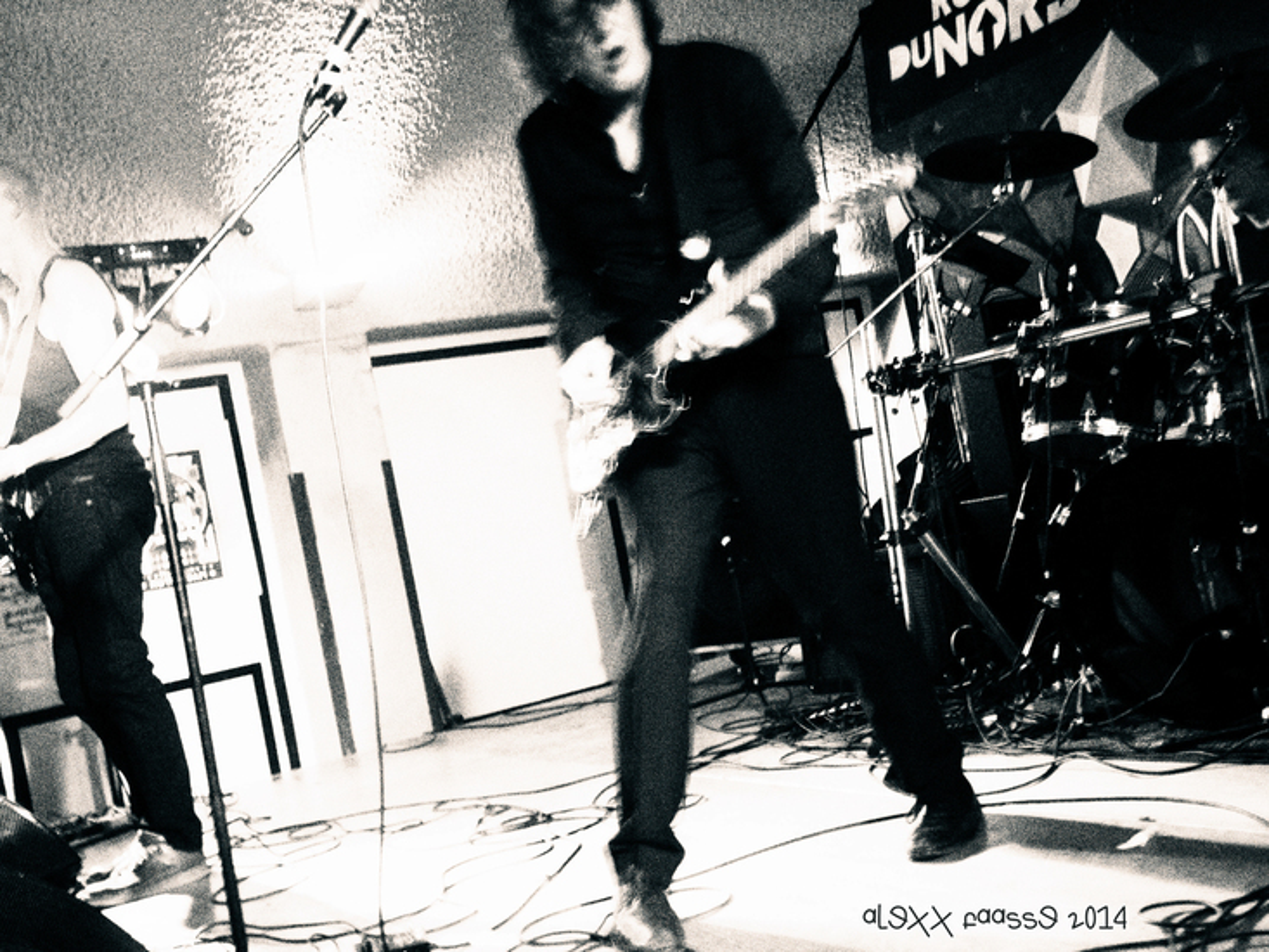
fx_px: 1540
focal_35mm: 42
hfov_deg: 44.8
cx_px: 634
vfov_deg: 34.4
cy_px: 476
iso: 1600
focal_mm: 21
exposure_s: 1/4
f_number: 4.1
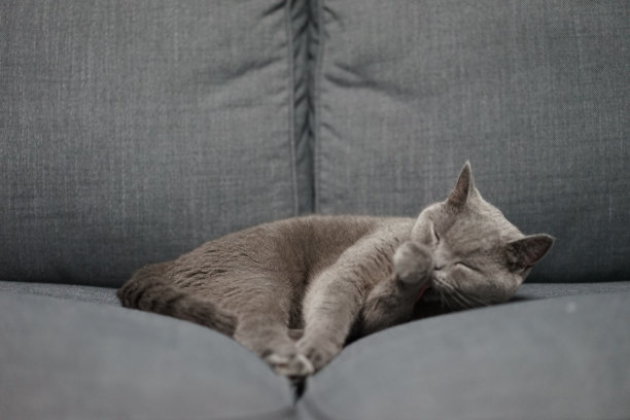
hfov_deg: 36.2
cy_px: 210
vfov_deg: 24.6
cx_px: 315
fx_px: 962
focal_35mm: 55
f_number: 2
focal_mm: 55
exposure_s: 1/160
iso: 1600
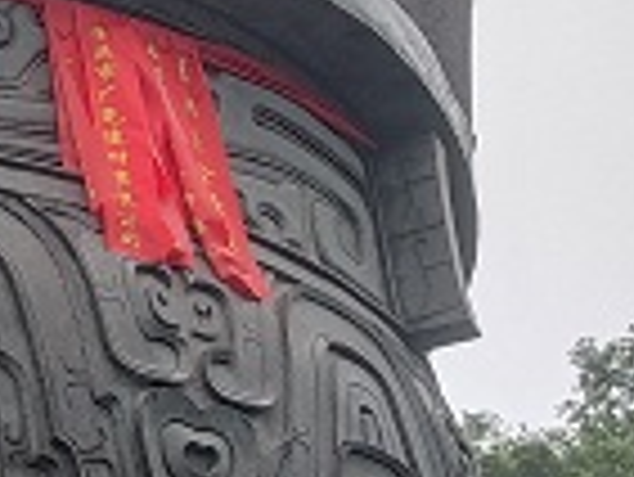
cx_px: -157
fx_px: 2493
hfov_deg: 14.0
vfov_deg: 10.7
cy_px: 639
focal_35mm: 136
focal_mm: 6.78
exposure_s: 1/46
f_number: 1.85
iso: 50
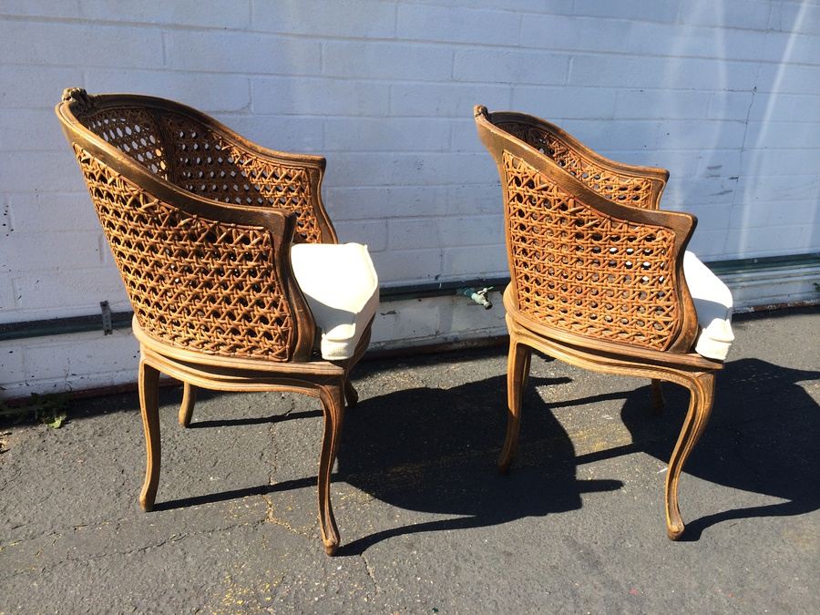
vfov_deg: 46.8
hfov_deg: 60.0
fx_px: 711
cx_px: 410
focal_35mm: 30
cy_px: 308
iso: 32
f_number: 2.2
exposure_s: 1/912
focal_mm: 4.12
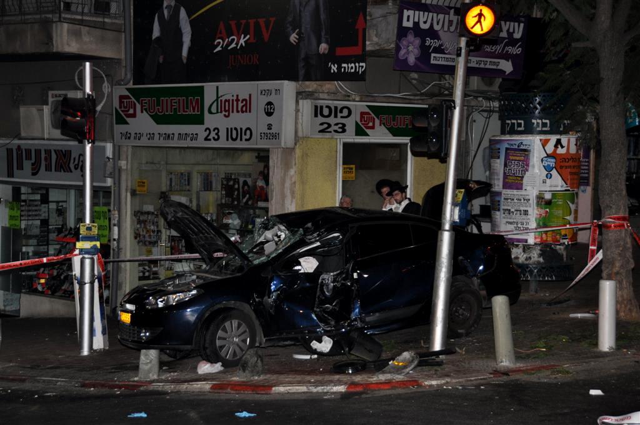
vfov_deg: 18.1
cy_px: 212
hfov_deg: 27.0
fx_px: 1332
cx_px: 320
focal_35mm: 75
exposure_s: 1/60
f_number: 5
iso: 500
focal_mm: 50
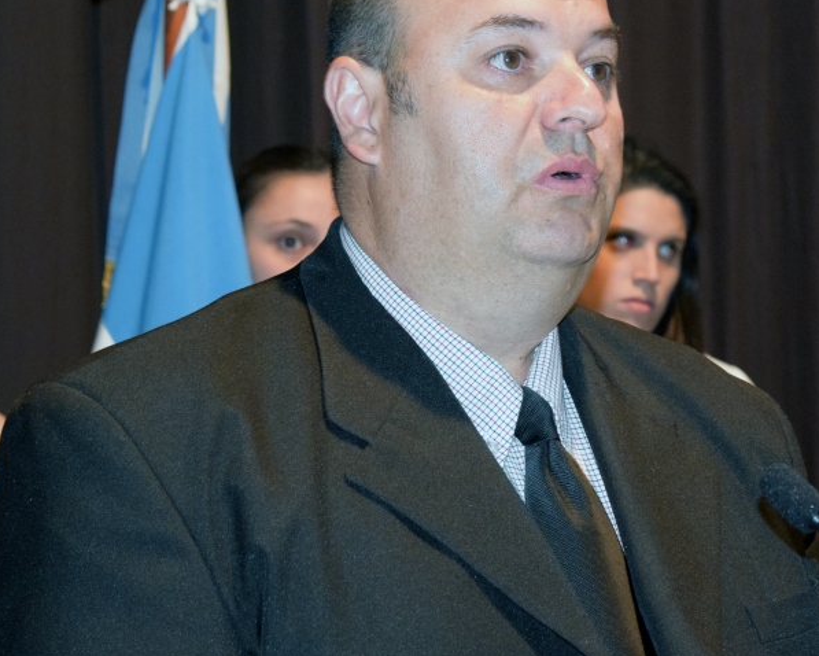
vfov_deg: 11.6
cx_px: 606
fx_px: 3220
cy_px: 285
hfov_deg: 14.4
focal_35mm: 133
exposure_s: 1/60
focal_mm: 55
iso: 3200
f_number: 5.6
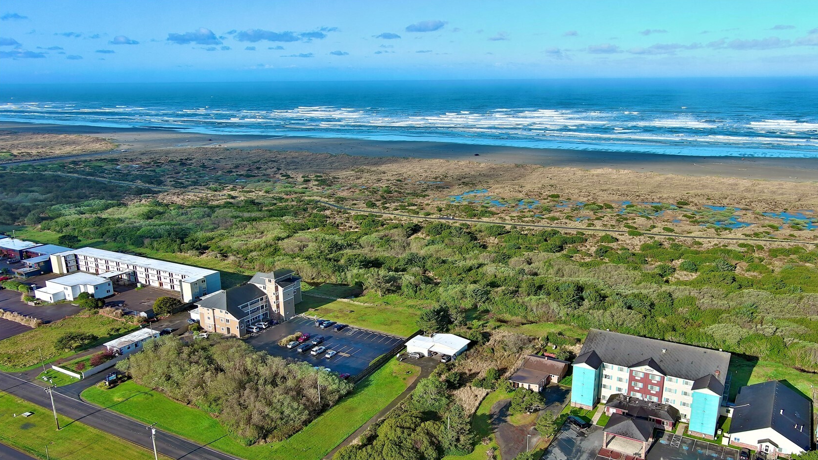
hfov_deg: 62.6
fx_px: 672
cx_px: 415
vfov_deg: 37.6
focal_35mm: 31
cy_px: 273
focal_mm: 10.57
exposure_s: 1/985
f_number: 2.8
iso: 100
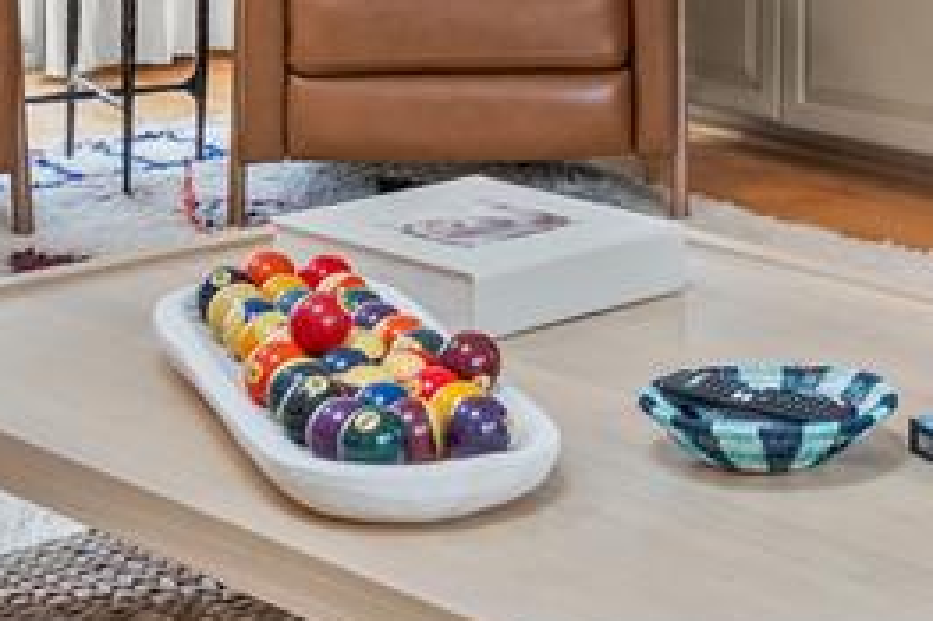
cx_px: 933
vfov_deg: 11.8
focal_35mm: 109
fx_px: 2823
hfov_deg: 18.3
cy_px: -428
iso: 640
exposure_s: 1/10
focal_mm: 14
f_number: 7.1
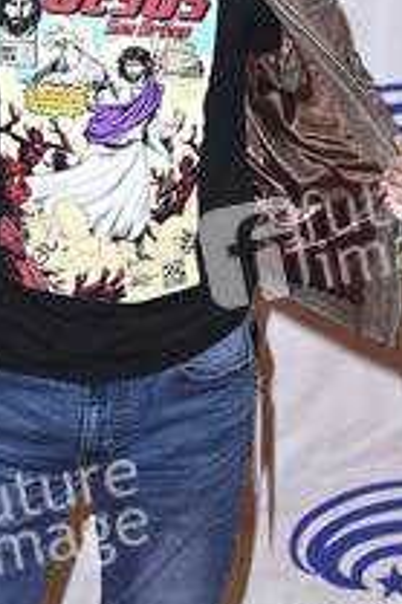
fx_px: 2214
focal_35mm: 132
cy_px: 95
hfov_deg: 10.3
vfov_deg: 15.4
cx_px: 84
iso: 800
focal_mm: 69
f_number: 5.6
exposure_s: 1/250
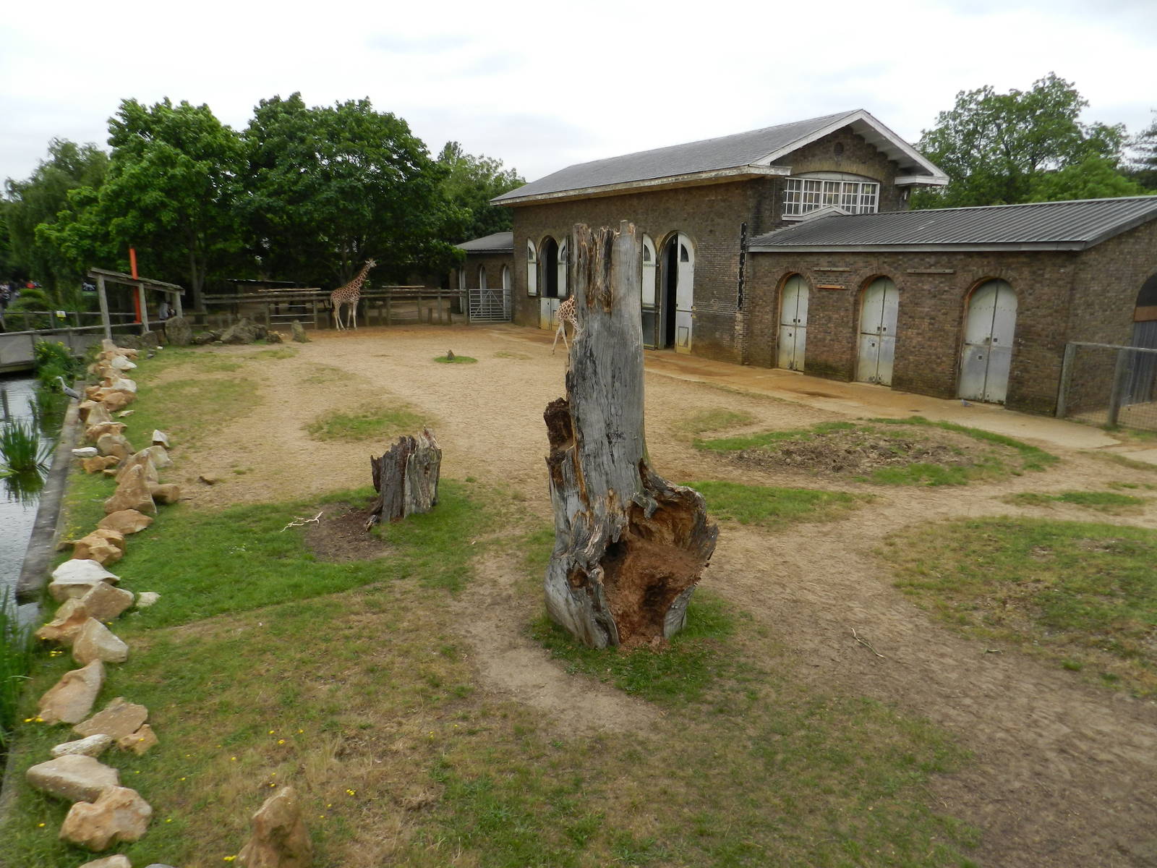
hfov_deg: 73.9
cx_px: 578
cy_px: 434
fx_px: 769
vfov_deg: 58.9
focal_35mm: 23
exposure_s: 1/640
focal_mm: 4
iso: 160
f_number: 3.4
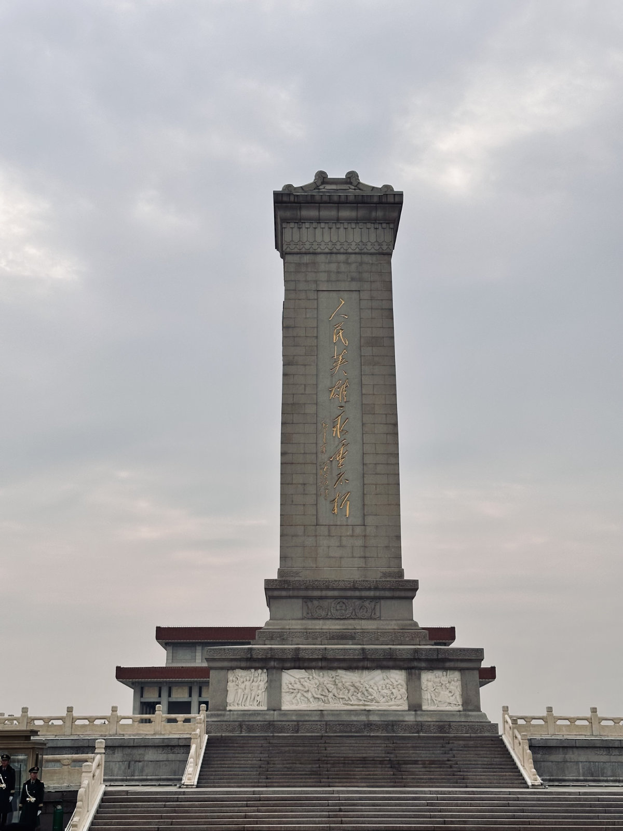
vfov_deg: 39.7
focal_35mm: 48
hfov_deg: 30.3
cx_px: 312
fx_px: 1152
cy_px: 416
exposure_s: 1/7634
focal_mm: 6.9
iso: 64
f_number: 1.8
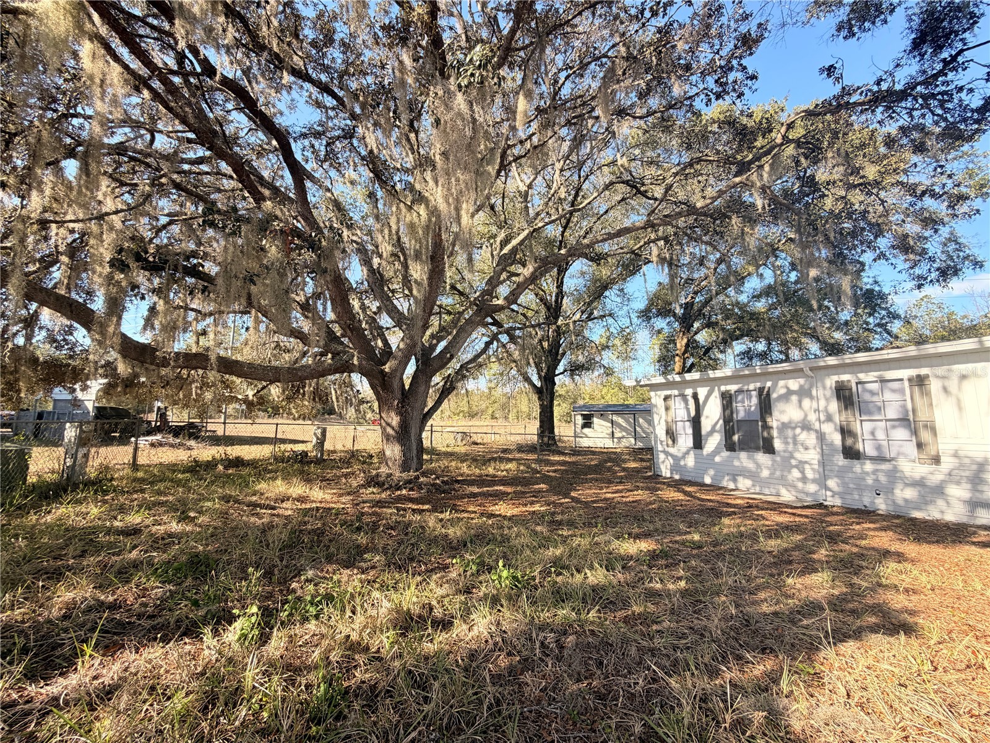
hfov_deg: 102.1
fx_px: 400
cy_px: 372
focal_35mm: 14
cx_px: 495
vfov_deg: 85.7
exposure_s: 1/502
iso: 64
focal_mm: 2.22
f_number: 2.2
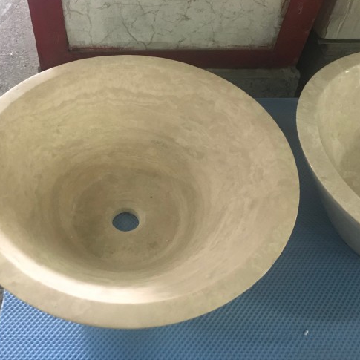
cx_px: 123
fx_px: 400
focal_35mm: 34
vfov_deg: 48.4
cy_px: 182
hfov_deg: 47.7
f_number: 1.8
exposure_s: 1/8
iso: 80
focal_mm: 3.99
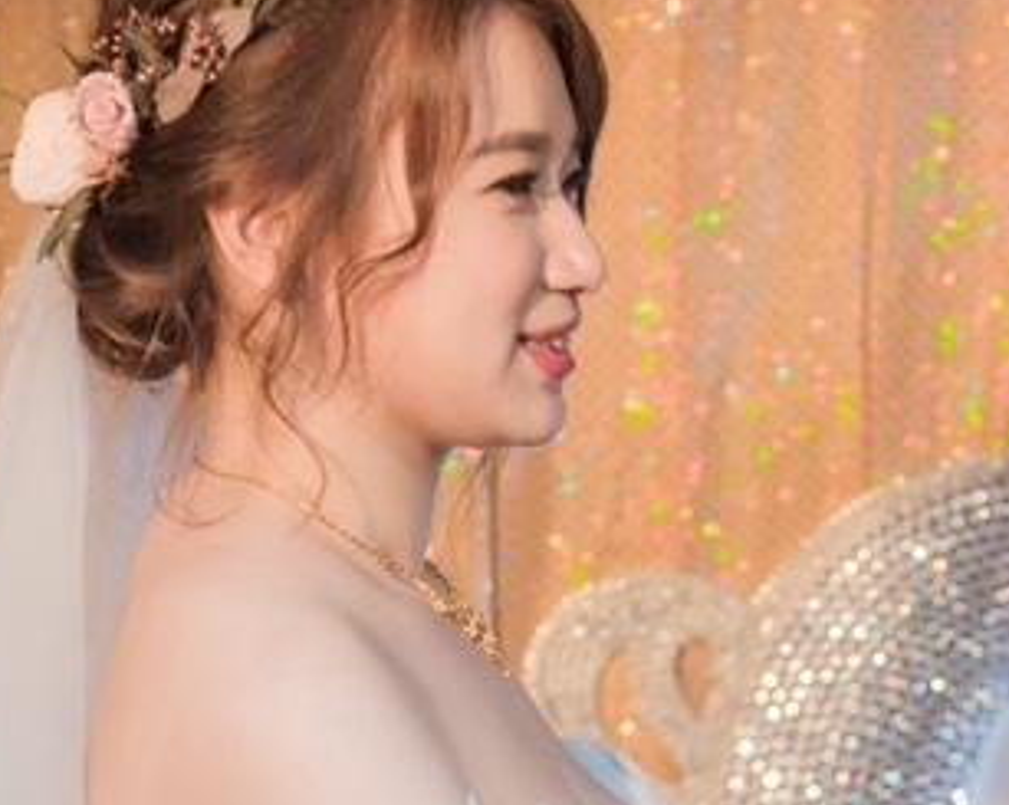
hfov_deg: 11.7
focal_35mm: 163
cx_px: 956
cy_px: 835
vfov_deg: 9.4
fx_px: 4863
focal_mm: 52
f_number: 3.2
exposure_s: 1/200
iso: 1600
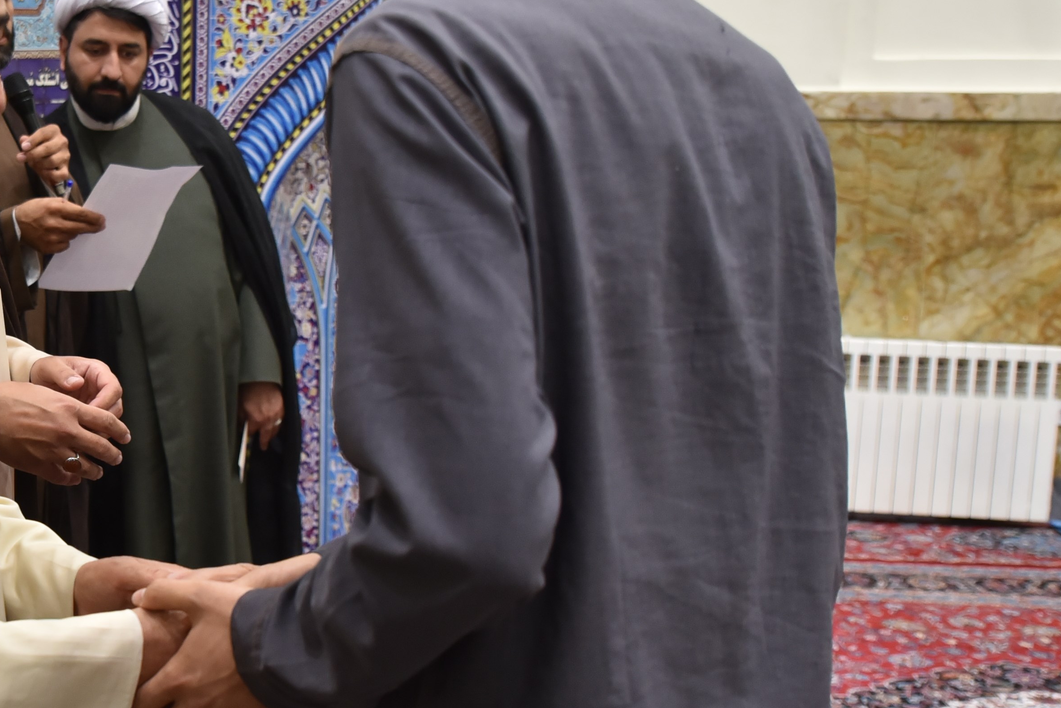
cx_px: -78
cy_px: 374
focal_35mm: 61
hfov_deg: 29.9
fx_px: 1798
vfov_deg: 22.3
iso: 1000
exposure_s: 1/320
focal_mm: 24
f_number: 2.8
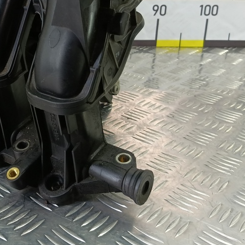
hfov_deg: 37.3
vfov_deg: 38.9
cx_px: 21
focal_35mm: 42
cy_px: 59
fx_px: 336
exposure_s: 1/50
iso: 173
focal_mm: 4.11
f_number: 1.6
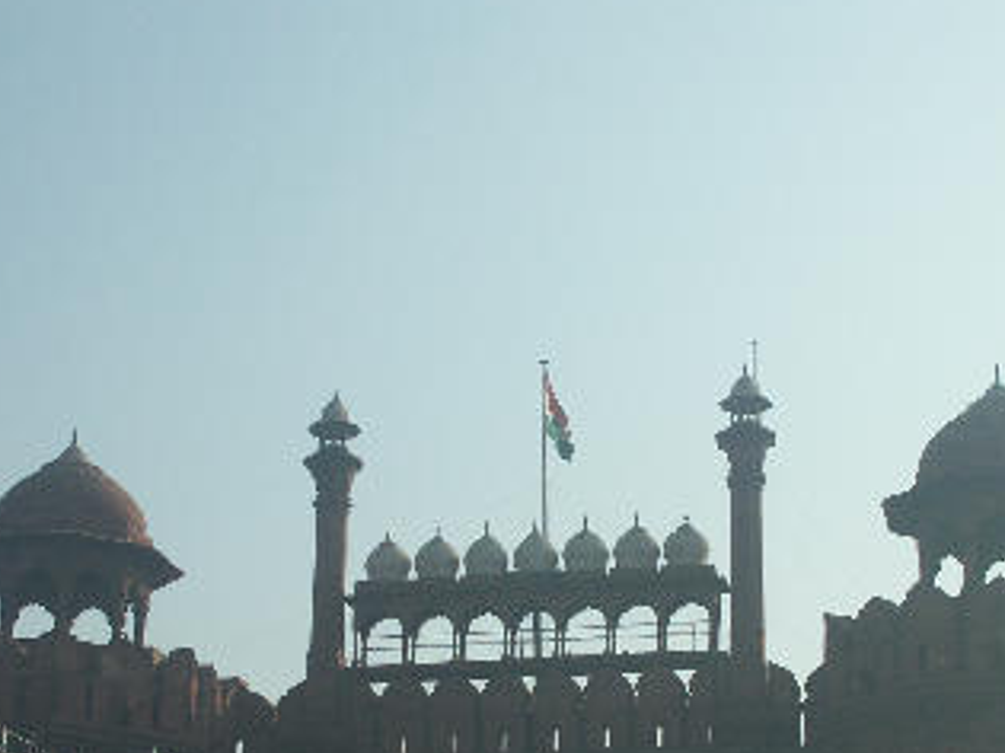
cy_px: 593
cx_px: 518
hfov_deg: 22.3
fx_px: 2554
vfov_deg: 16.7
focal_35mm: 88
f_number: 9
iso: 100
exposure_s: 1/500
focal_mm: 13.4
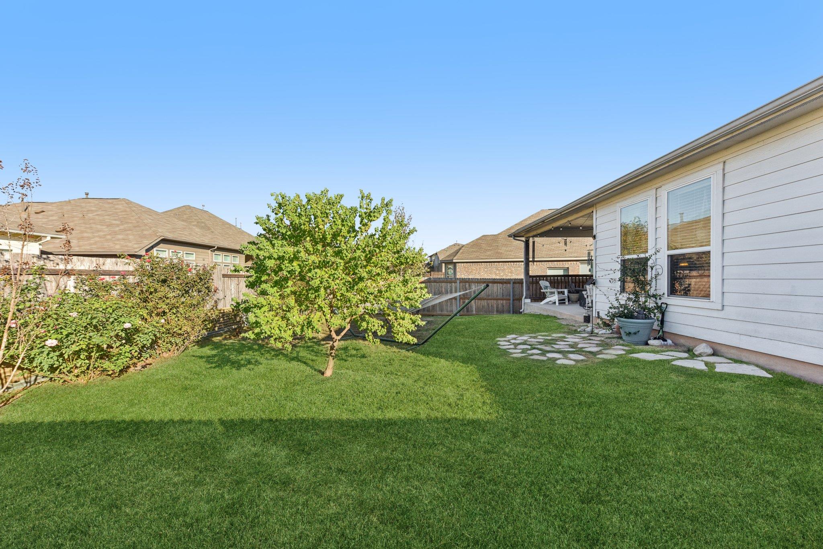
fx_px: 320
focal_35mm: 14
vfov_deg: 81.2
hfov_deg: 104.2
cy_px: 274
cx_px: 412
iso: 400
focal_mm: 14
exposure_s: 1/640
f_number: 8
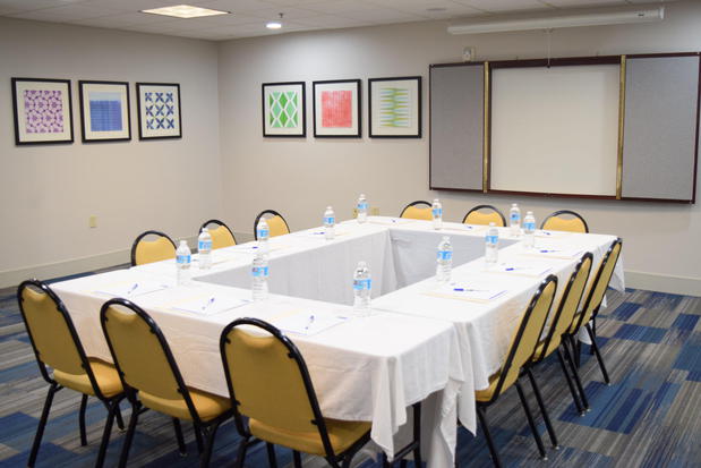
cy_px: 234
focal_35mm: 36
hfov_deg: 53.1
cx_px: 350
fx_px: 701
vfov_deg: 36.9
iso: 560
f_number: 4
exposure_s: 1/60
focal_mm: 24
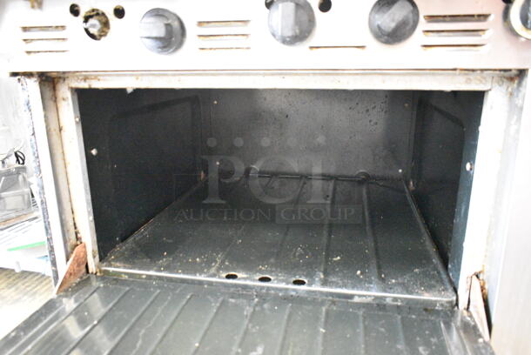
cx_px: 266
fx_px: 399
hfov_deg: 67.3
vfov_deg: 48.0
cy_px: 178
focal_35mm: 27
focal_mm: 18
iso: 14400
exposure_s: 1/30
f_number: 3.5
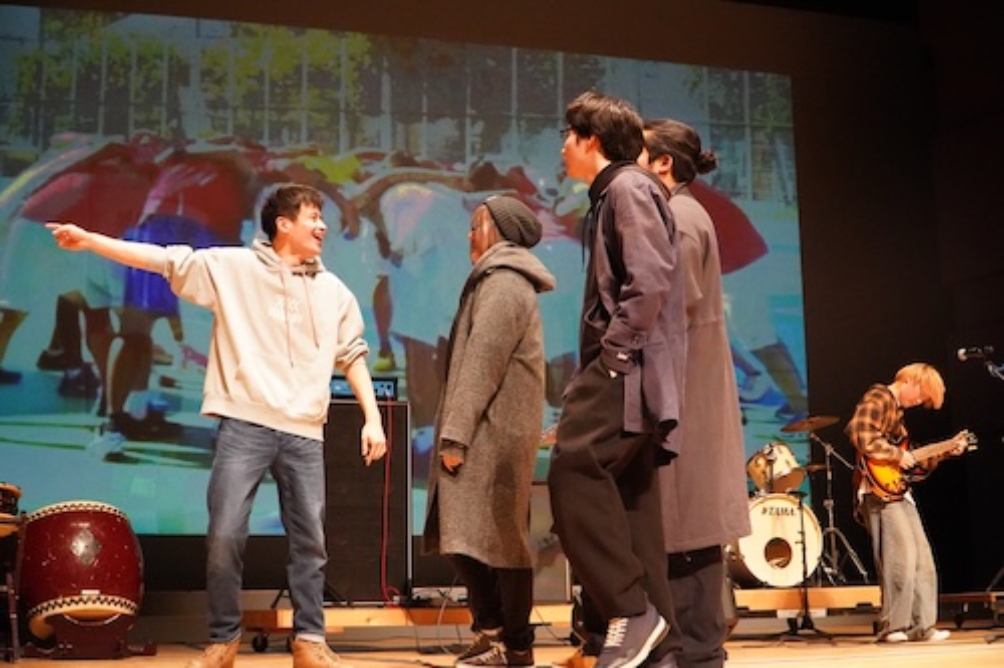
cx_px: 502
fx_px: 1338
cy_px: 334
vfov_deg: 28.1
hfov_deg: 41.1
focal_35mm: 48
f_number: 4
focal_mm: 32
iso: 12800
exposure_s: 1/500
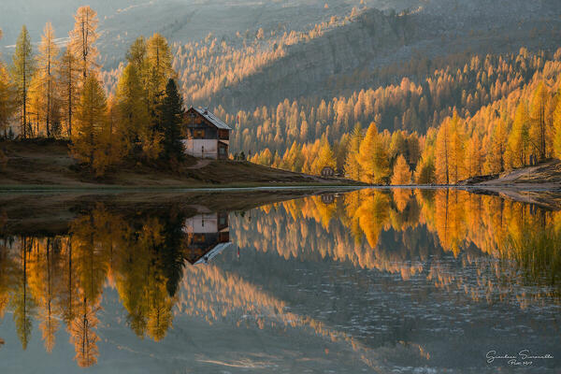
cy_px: 187
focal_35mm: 118
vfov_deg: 11.6
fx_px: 1839
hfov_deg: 17.3
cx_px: 280
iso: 100
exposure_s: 1/80
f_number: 9
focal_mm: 118
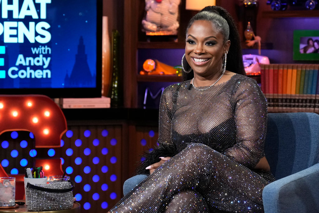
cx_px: 160
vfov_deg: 14.3
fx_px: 851
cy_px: 106
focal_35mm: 96
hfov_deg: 21.2
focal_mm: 64
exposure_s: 1/160
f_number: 2.8
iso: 2500
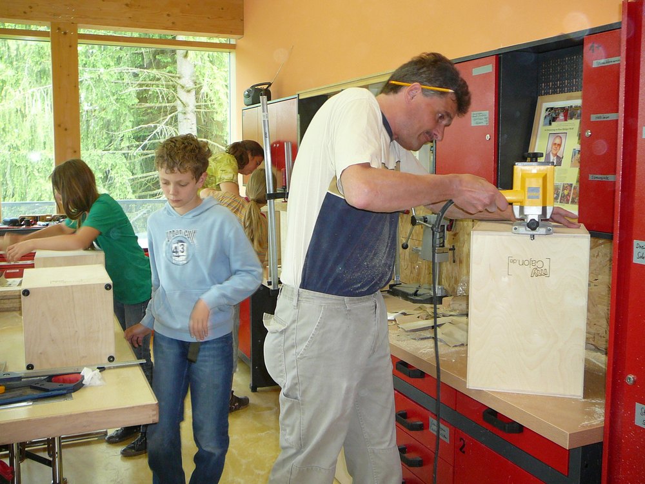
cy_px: 242
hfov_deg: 52.6
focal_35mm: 35
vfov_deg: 40.7
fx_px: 652
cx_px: 322
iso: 125
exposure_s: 1/30
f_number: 2.8
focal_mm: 5.2
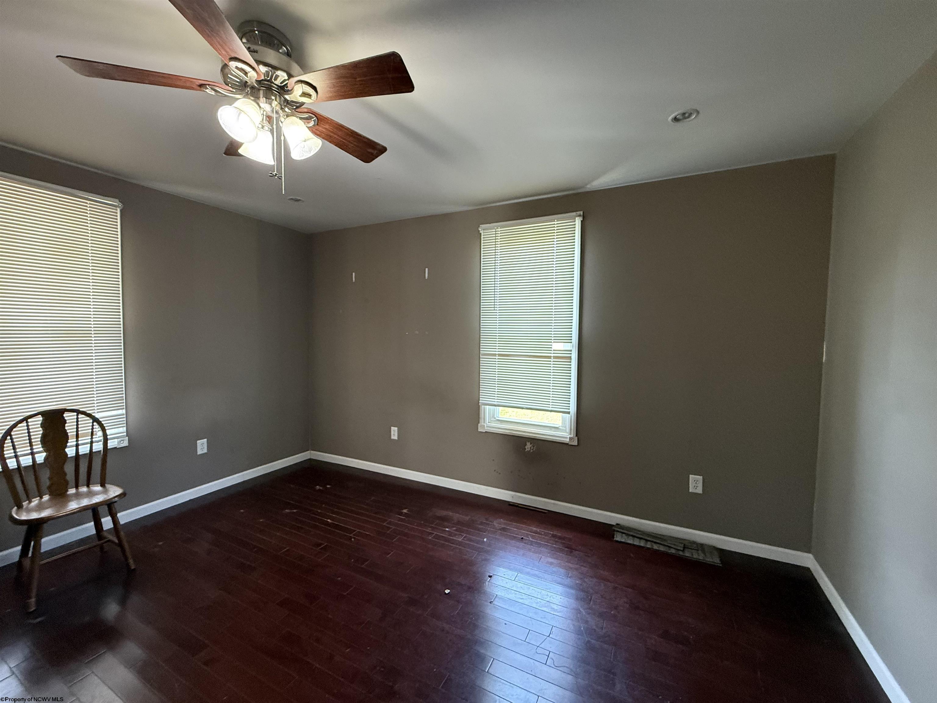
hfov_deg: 102.1
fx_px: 379
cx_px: 468
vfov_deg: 85.7
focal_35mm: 14
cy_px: 352
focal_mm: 2.22
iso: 400
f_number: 2.2
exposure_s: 1/60
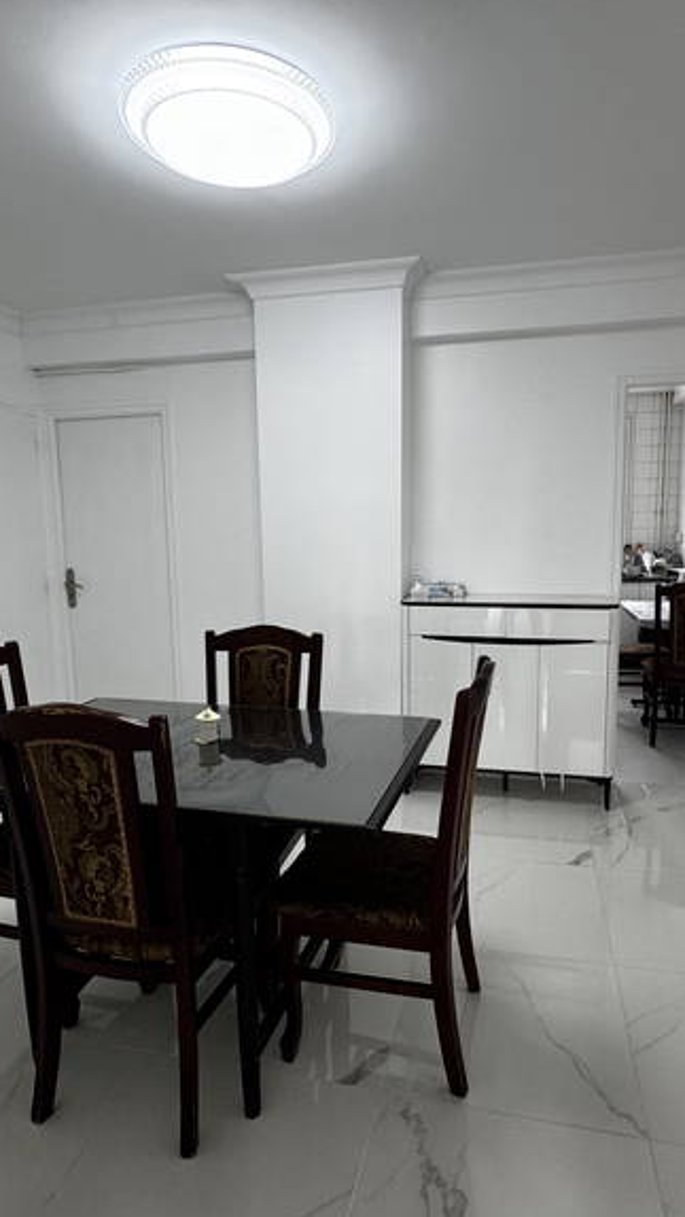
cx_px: 375
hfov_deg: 53.5
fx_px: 678
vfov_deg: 83.8
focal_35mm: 21
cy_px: 613
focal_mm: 2.22
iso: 100
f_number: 2.2
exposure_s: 1/99
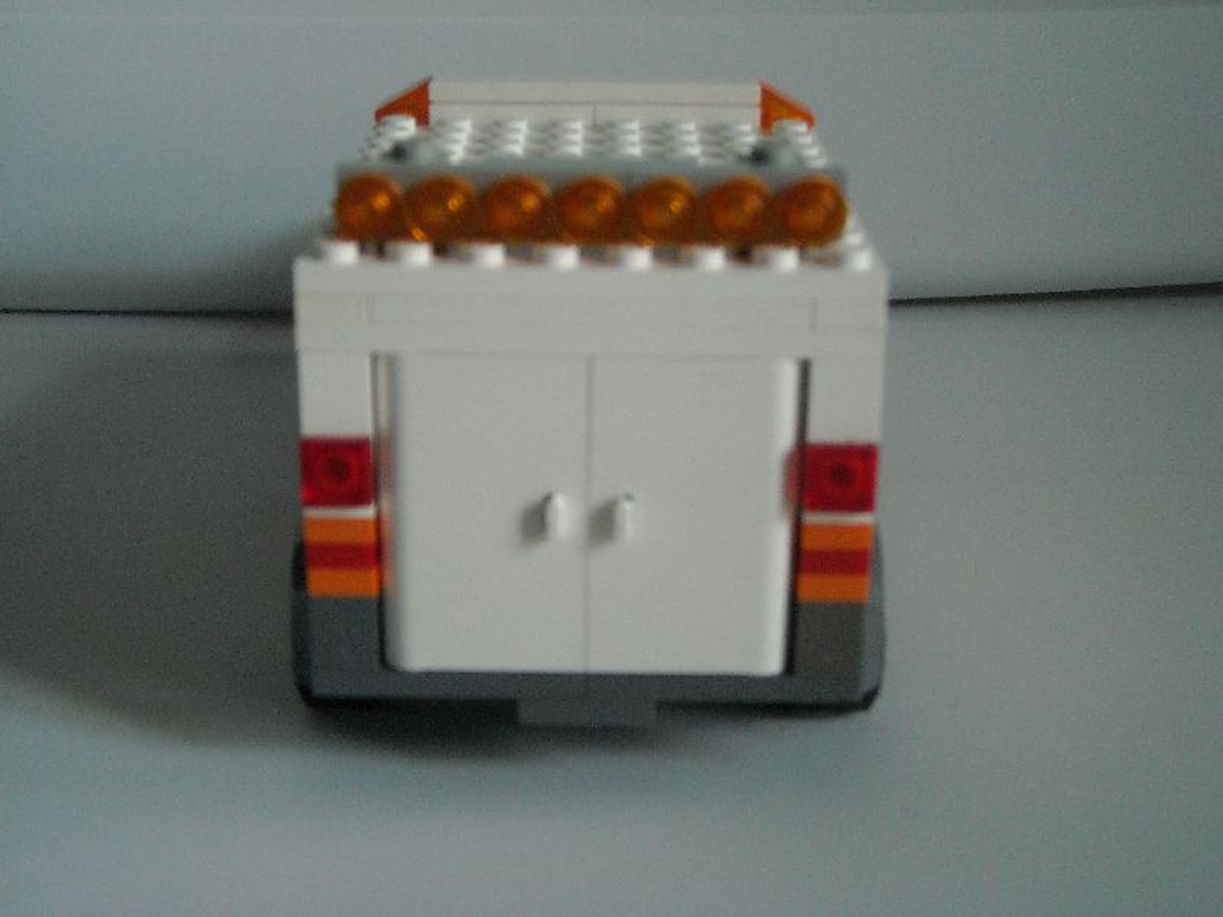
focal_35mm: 61
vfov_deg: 24.0
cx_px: 612
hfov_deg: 31.7
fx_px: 2155
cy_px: 458
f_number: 3.5
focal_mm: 9.87
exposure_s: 1/60
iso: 259
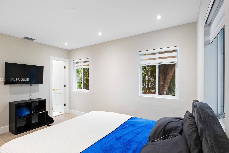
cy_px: 80
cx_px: 107
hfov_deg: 93.1
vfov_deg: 70.4
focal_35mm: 17
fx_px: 108
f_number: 7.1
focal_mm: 10
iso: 1600
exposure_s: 1/15
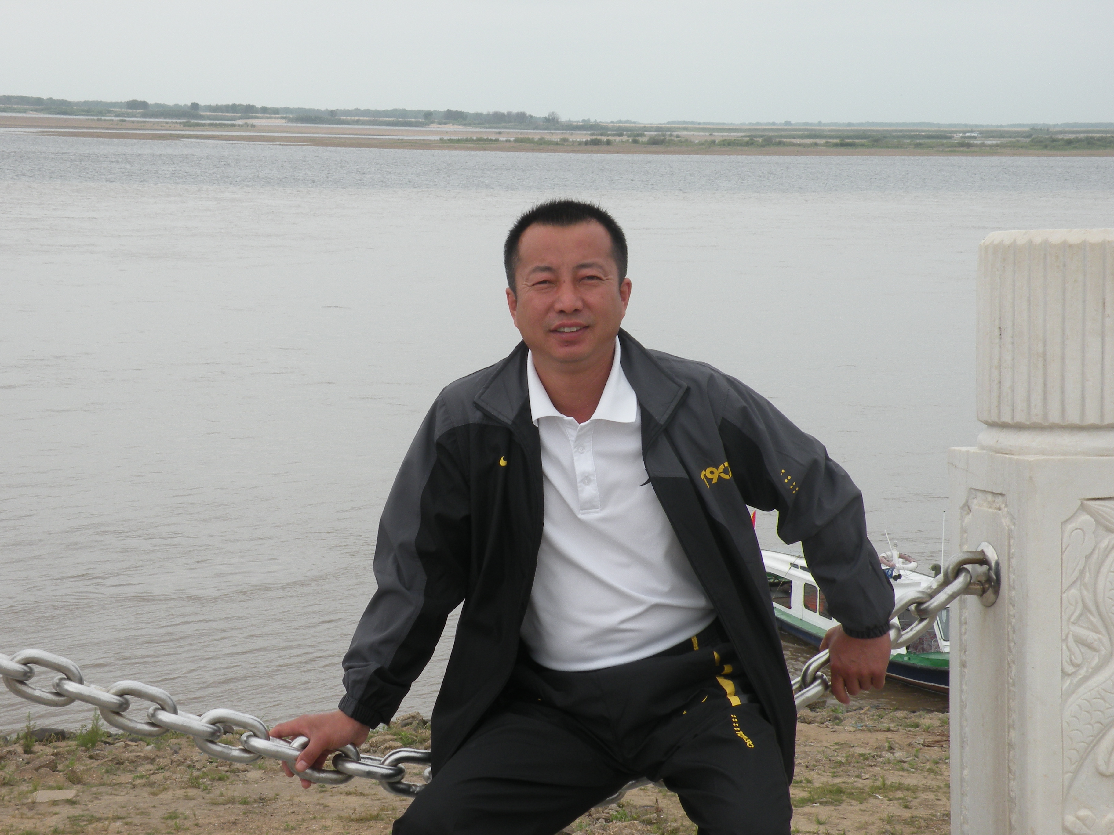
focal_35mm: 76
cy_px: 418
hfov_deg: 25.7
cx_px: 557
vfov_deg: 19.4
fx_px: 2446
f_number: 6.3
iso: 64
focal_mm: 13.4
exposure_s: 1/206
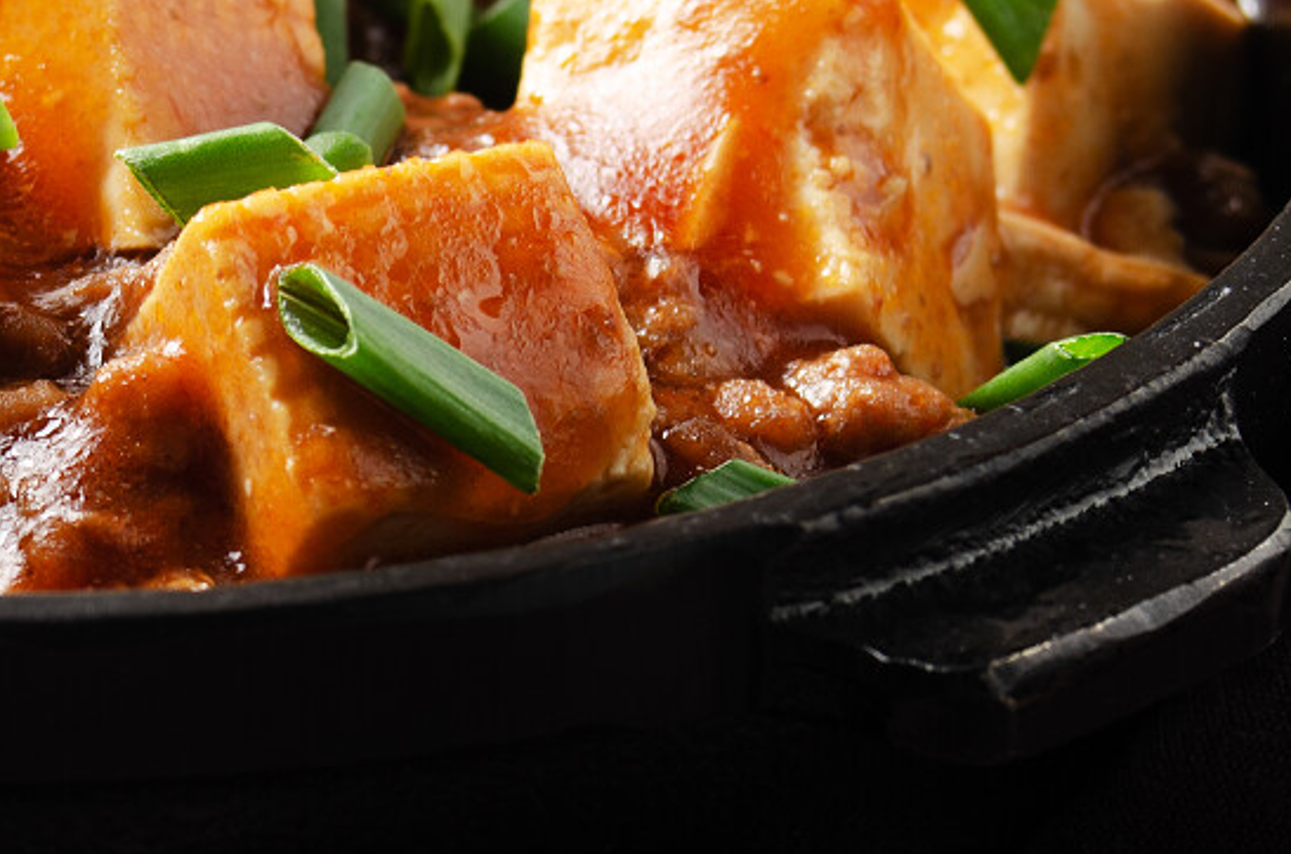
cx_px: 92
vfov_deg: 4.9
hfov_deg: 7.3
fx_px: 10054
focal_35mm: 281
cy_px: 203
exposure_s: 1/250
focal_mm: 80
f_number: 9
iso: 100
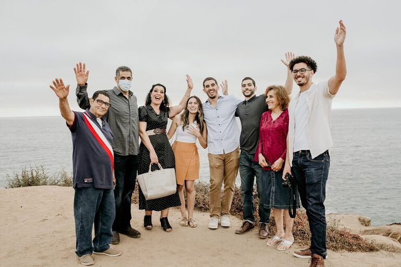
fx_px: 390
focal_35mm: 35
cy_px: 134
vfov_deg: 37.9
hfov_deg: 54.4
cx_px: 200
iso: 500
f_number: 4.5
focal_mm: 35
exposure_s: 1/100
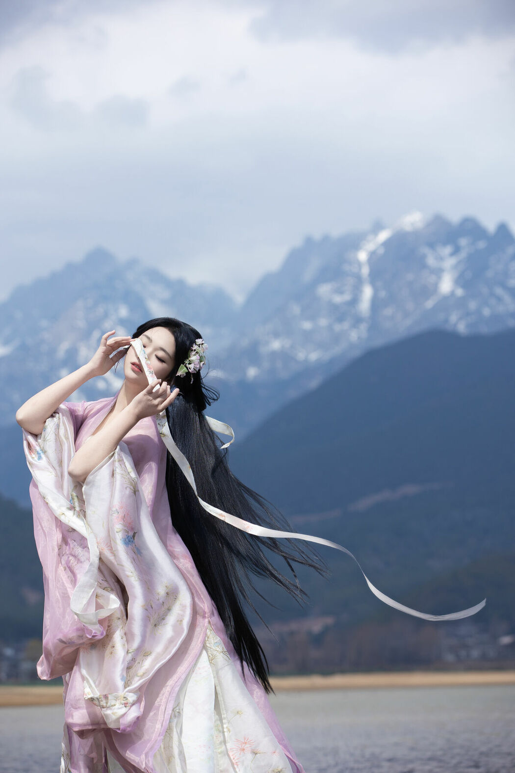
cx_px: 258
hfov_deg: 11.9
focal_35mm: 115
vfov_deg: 17.8
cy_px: 386
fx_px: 2468
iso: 100
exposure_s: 1/1250
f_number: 5
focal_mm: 115
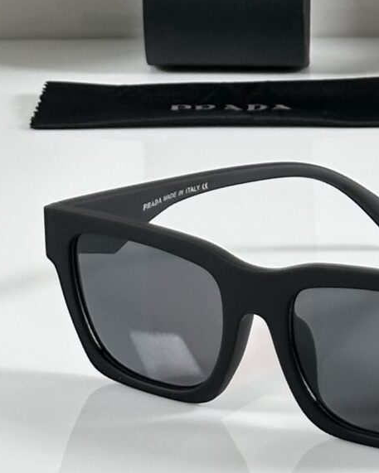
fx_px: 2944
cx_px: 313
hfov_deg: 7.4
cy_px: -308
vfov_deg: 8.9
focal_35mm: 210
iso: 100
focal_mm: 6.86
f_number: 1.78
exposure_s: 1/100
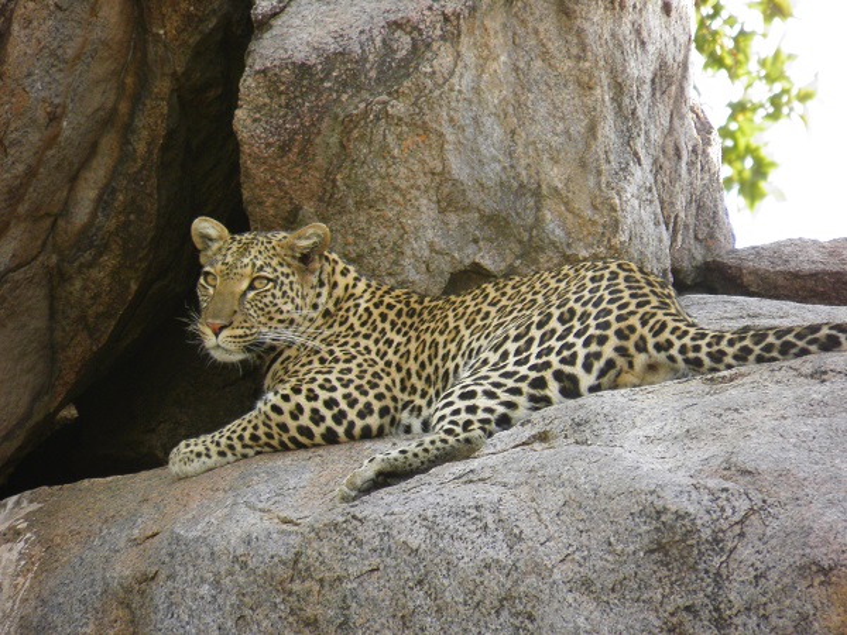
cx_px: 424
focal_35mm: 840
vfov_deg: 1.8
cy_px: 318
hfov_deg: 2.4
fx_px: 20554
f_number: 5.6
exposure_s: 1/40
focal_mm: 147
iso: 100
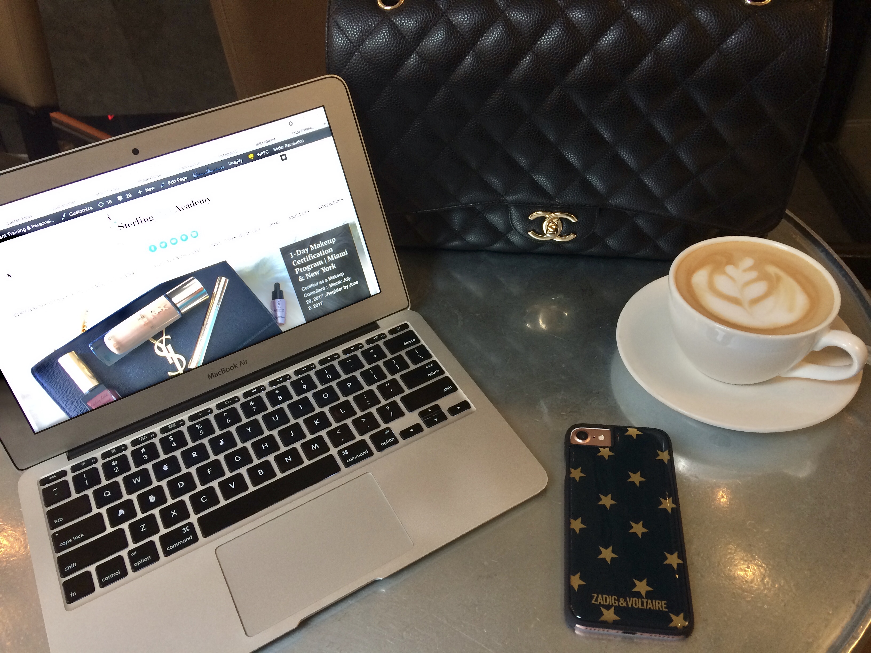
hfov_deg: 61.7
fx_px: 730
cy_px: 326
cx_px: 436
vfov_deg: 48.2
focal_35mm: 29
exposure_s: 1/30
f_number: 2.2
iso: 80
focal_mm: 4.15
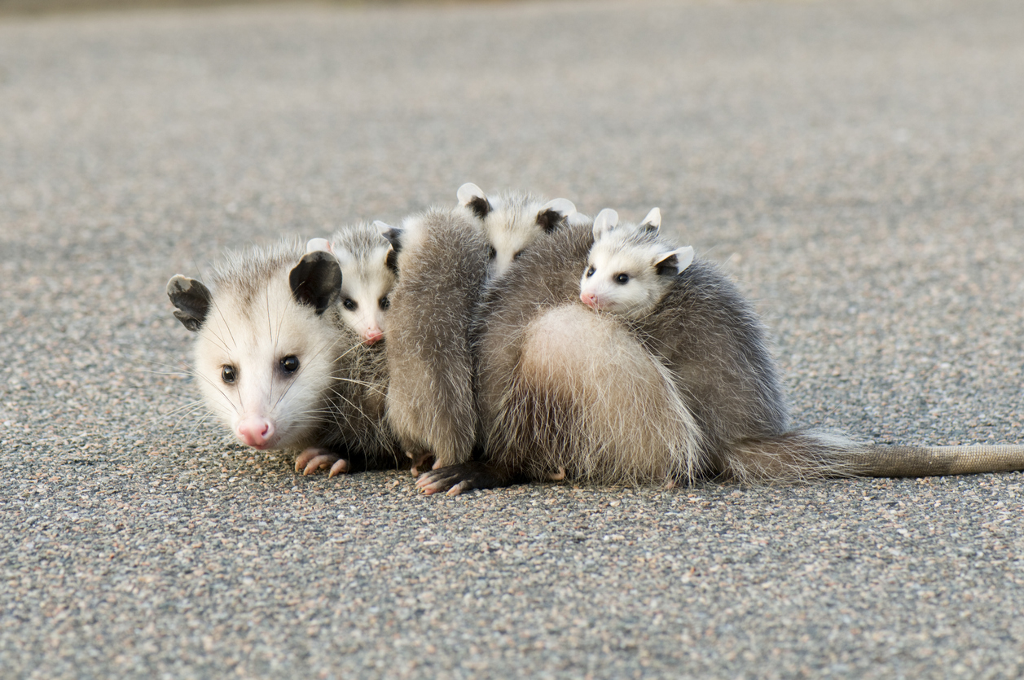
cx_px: 512
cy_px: 340
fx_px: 4475
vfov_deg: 8.7
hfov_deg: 13.1
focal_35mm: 158
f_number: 5.6
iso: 200
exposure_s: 1/125
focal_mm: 105
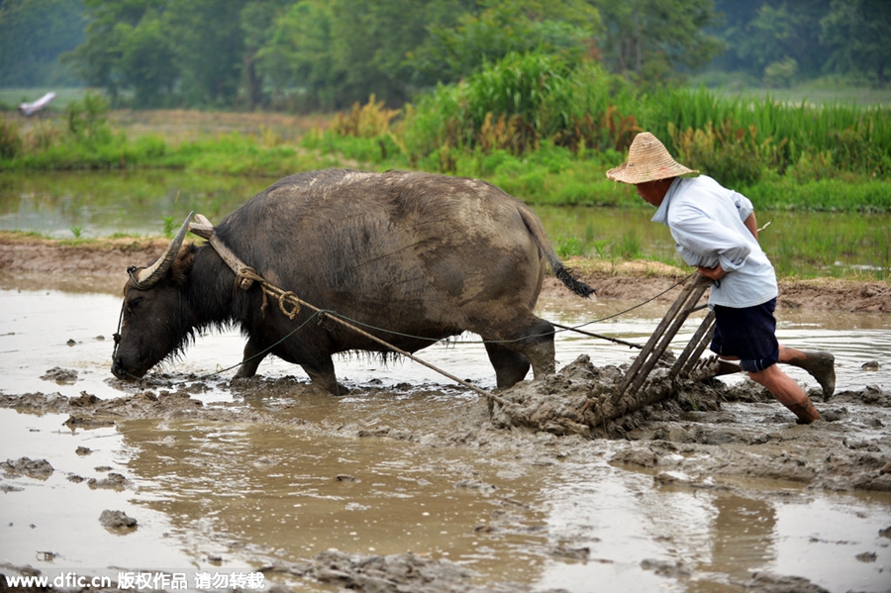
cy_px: 296
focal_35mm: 102
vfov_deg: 13.4
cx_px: 446
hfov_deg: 20.0
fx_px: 2523
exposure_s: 1/1000
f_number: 2.8
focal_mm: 102
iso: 200
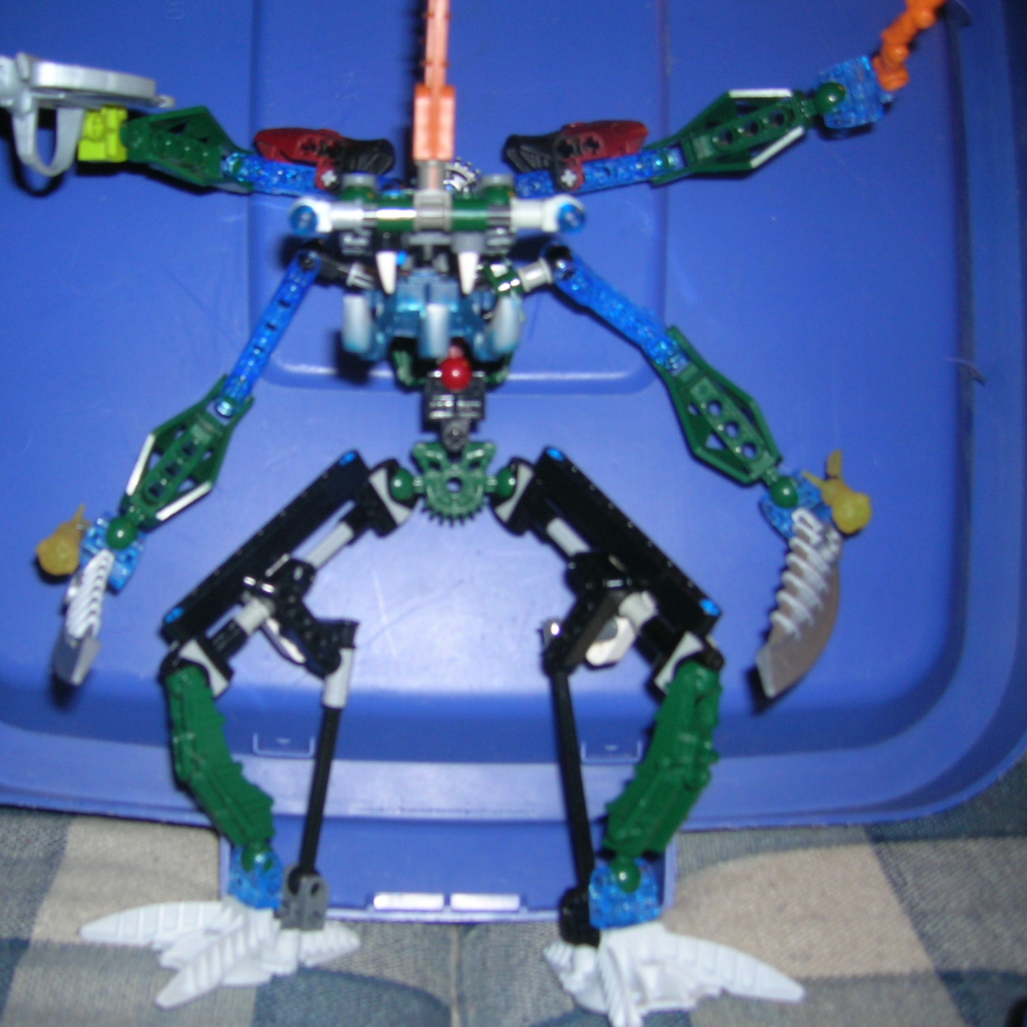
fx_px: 1376
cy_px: 509
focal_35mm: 41
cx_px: 404
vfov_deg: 40.9
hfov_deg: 40.7
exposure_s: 1/60.1
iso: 50
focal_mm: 5.7
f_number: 2.9
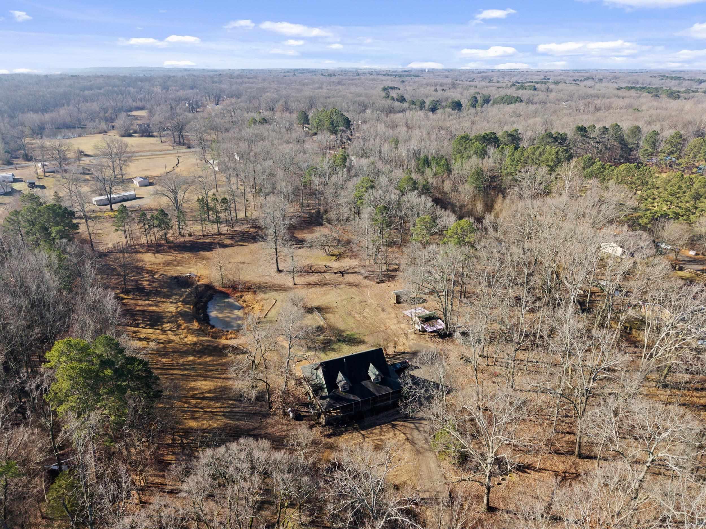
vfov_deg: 56.8
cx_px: 353
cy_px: 264
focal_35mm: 24
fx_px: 489
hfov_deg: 71.6
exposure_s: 1/80
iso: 200
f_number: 1.8
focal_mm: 8.67
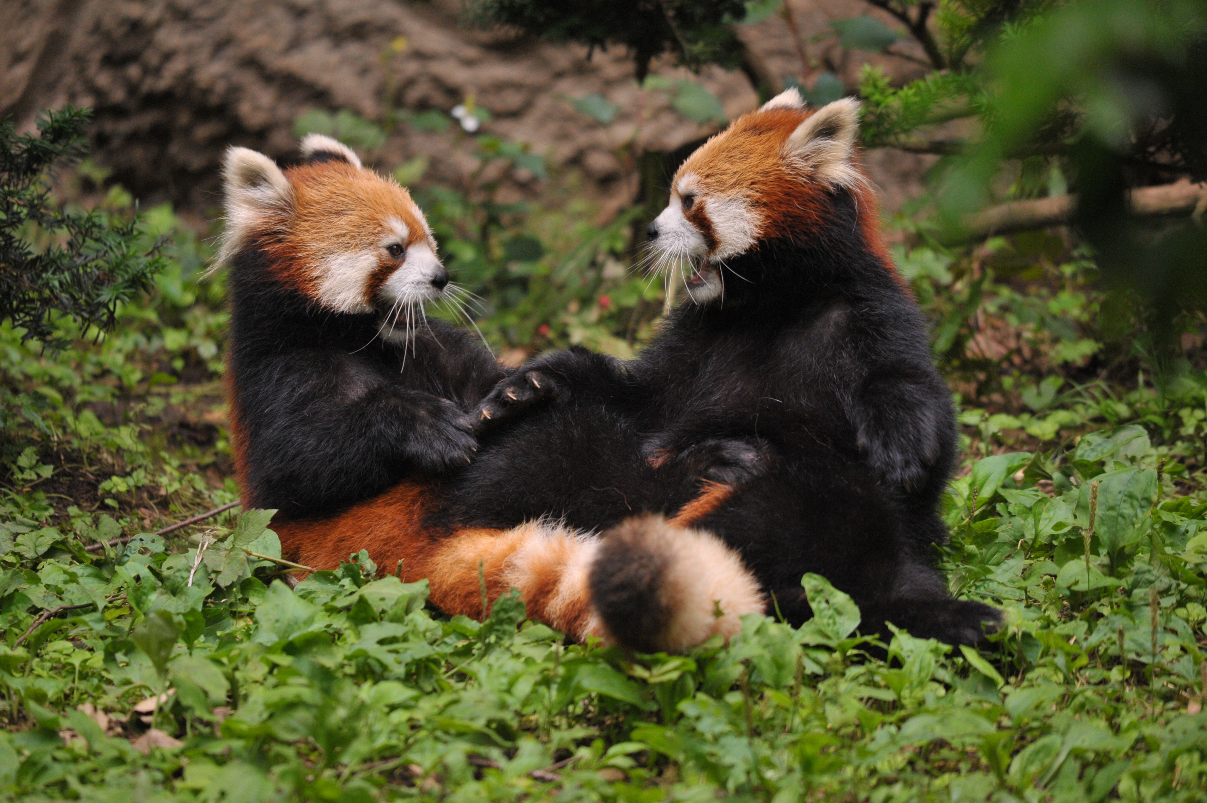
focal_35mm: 500
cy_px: 402
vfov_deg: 2.7
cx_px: 604
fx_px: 16753
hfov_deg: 4.1
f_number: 6.3
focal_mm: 500
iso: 2000
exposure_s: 1/1000
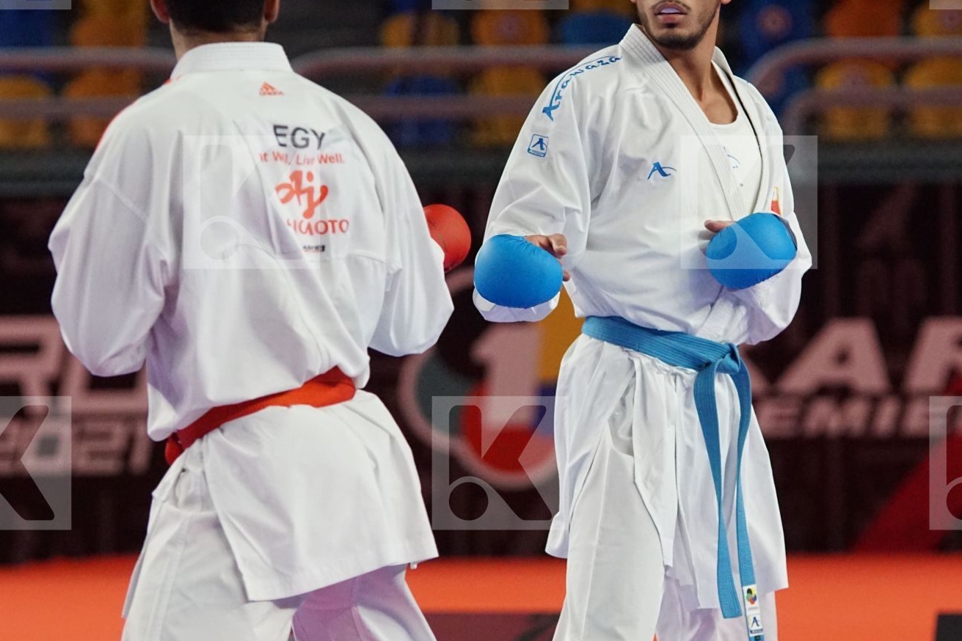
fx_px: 8257
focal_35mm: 309
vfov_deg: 4.4
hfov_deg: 6.7
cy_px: 202
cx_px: 500
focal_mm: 150
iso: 3200
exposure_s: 1/2000
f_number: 2.8
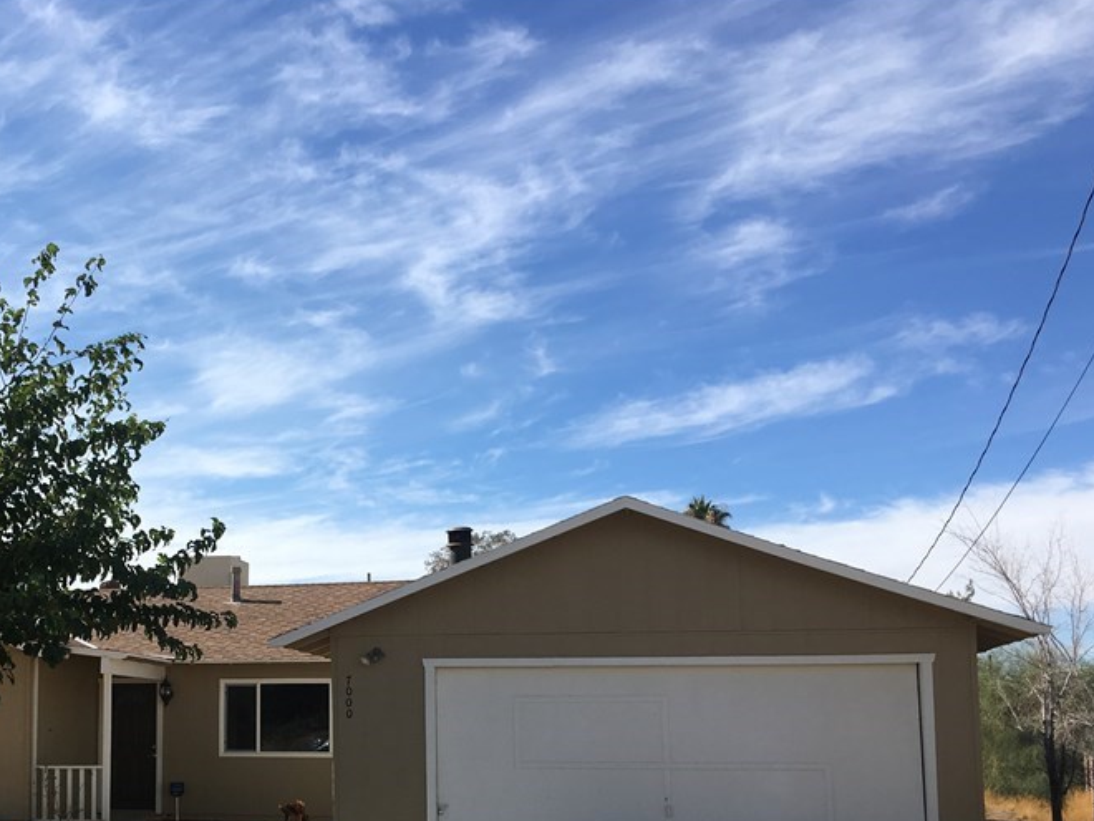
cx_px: 277
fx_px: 1422
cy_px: 625
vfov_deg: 31.6
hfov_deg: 40.9
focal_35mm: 45
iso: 25
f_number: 2.2
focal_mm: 4.15
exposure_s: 1/1570
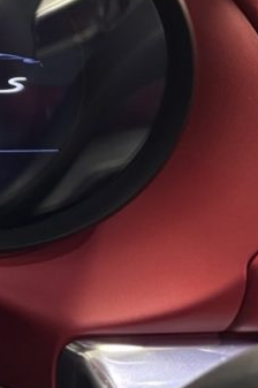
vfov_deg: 21.5
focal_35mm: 89
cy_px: -59
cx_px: -325
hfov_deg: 12.6
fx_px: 959
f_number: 1.78
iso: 800
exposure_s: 1/50
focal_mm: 6.76
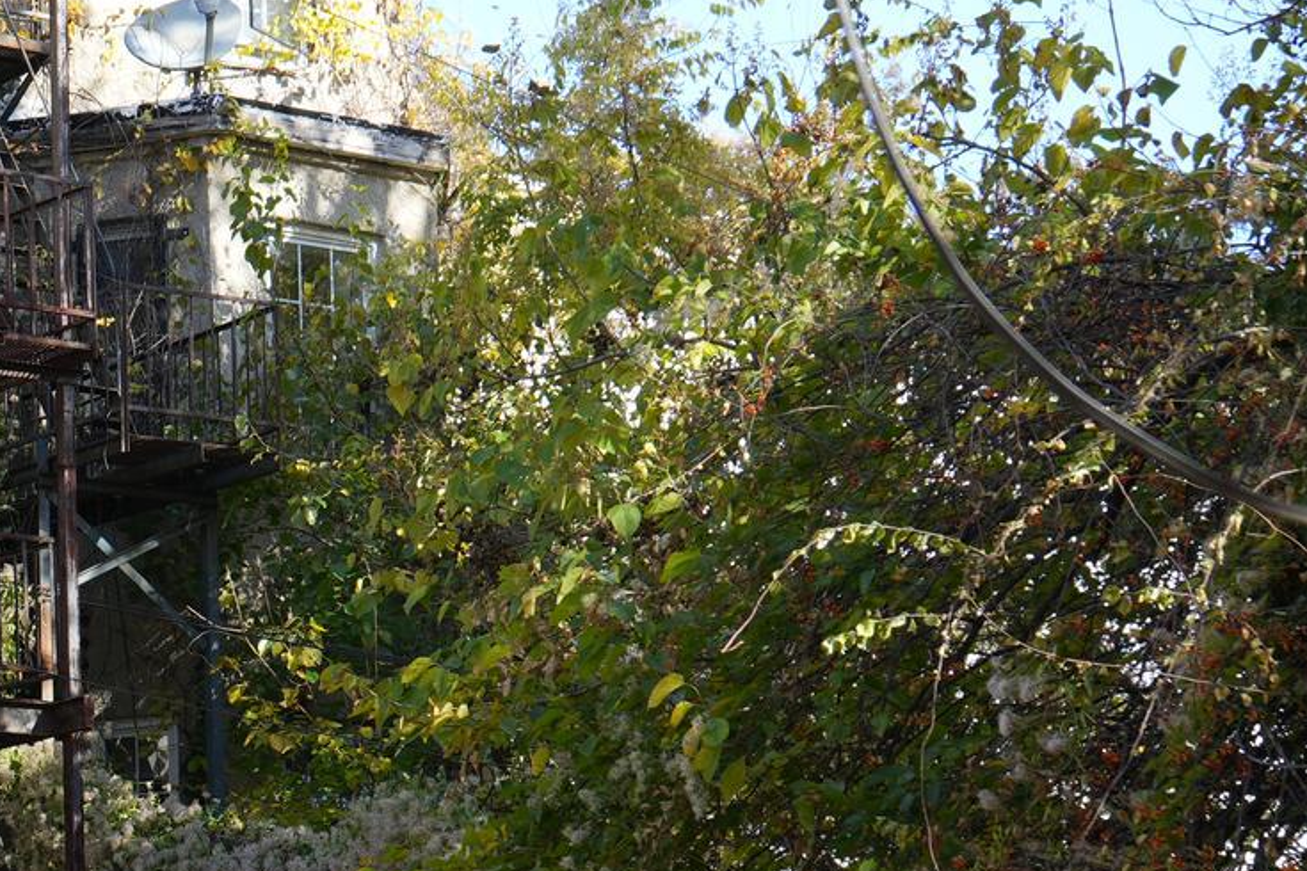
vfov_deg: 11.7
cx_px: -352
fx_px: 4247
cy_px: 573
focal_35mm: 117
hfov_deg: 16.6
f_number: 5.6
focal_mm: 42
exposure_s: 1/100
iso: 100
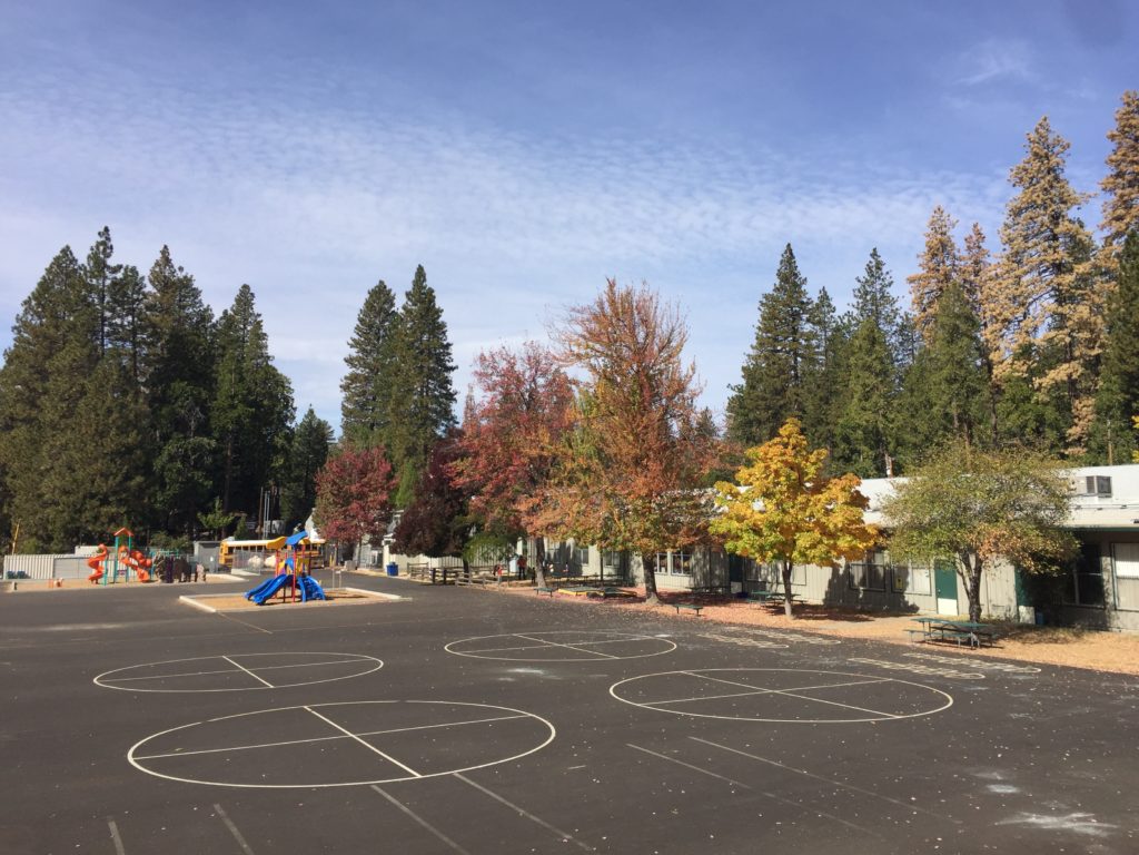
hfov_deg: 61.7
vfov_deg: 48.2
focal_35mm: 29
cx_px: 570
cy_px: 428
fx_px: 954
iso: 32
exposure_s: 1/1980
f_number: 2.2
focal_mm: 4.15
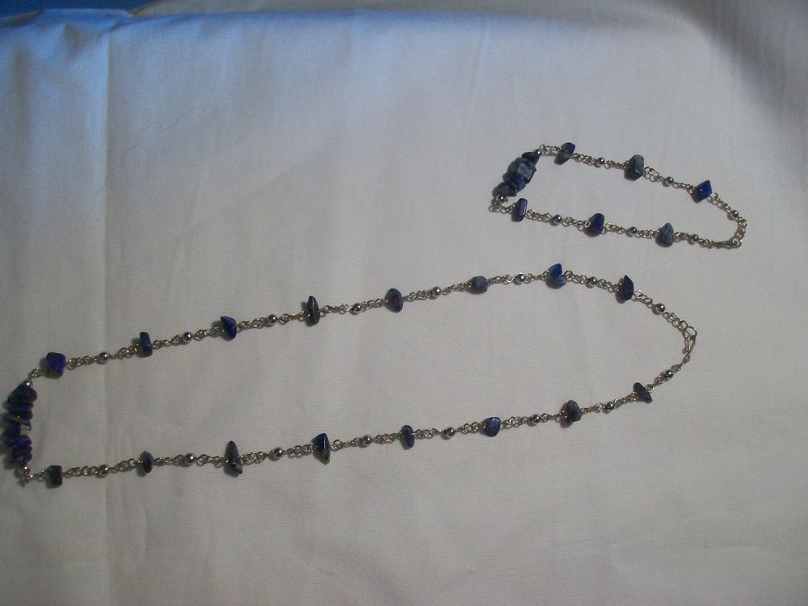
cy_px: 303
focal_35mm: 34
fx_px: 794
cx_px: 404
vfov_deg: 41.8
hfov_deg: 54.0
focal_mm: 5.7
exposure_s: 1/60
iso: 160
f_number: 2.8
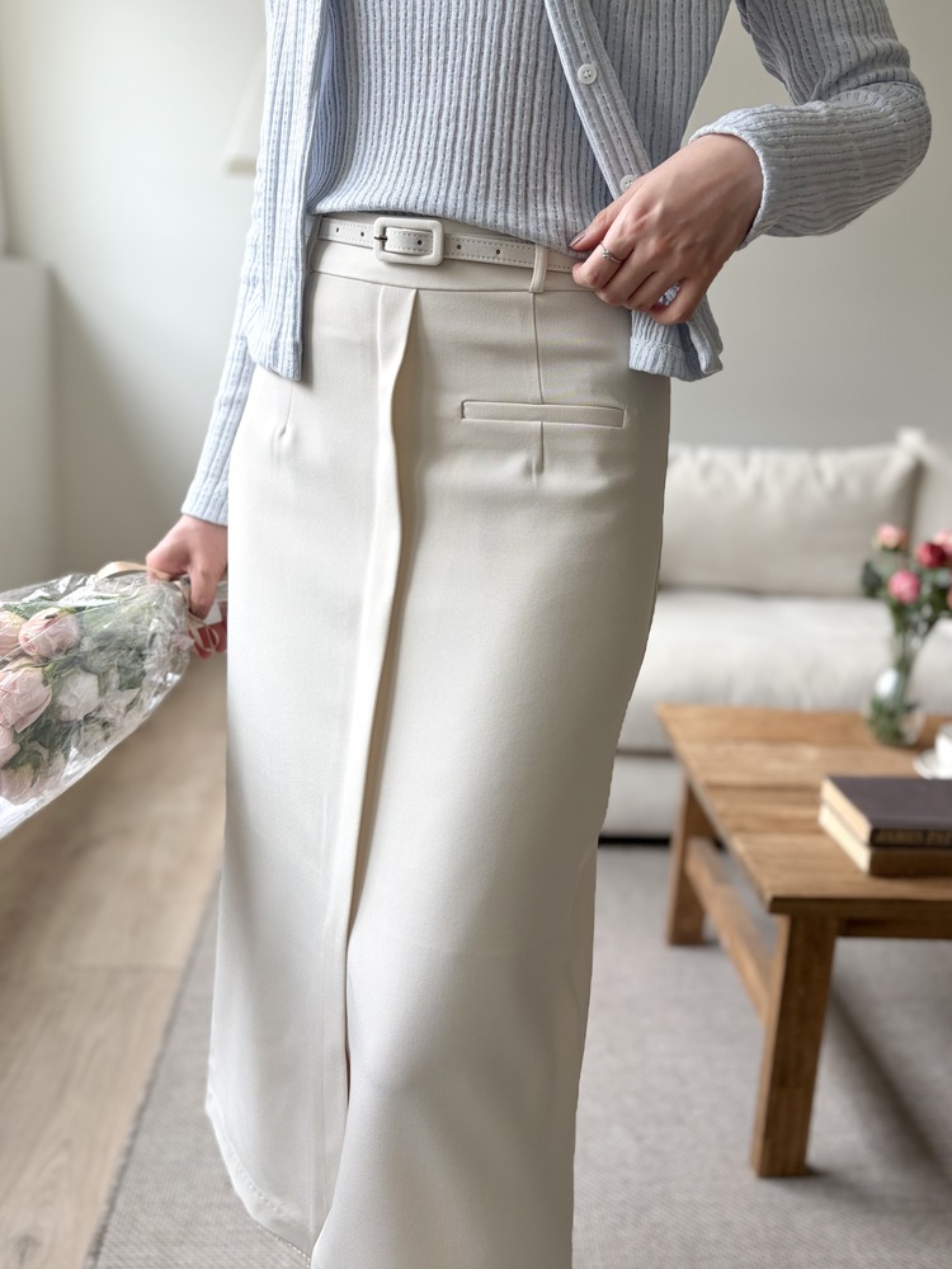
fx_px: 953
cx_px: 476
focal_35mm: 26
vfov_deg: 67.3
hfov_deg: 53.1
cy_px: 634
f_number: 1.6
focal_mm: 5.96
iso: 40
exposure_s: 1/120
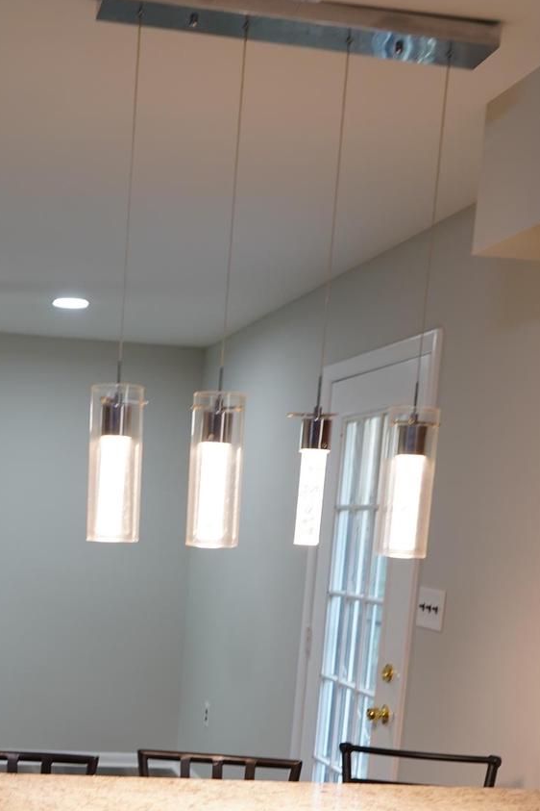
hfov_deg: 25.9
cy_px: 704
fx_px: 1147
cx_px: 86
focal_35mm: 51
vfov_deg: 36.8
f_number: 4
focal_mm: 28
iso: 400
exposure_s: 1/30
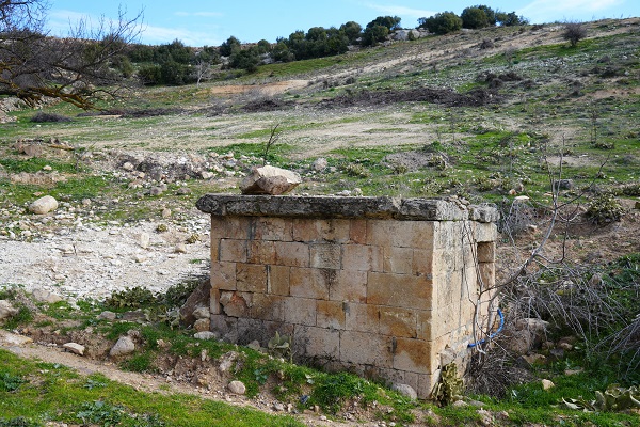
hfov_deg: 53.1
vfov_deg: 36.9
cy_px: 214
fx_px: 640
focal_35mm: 36
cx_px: 320
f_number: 8
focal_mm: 36
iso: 100
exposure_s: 1/125
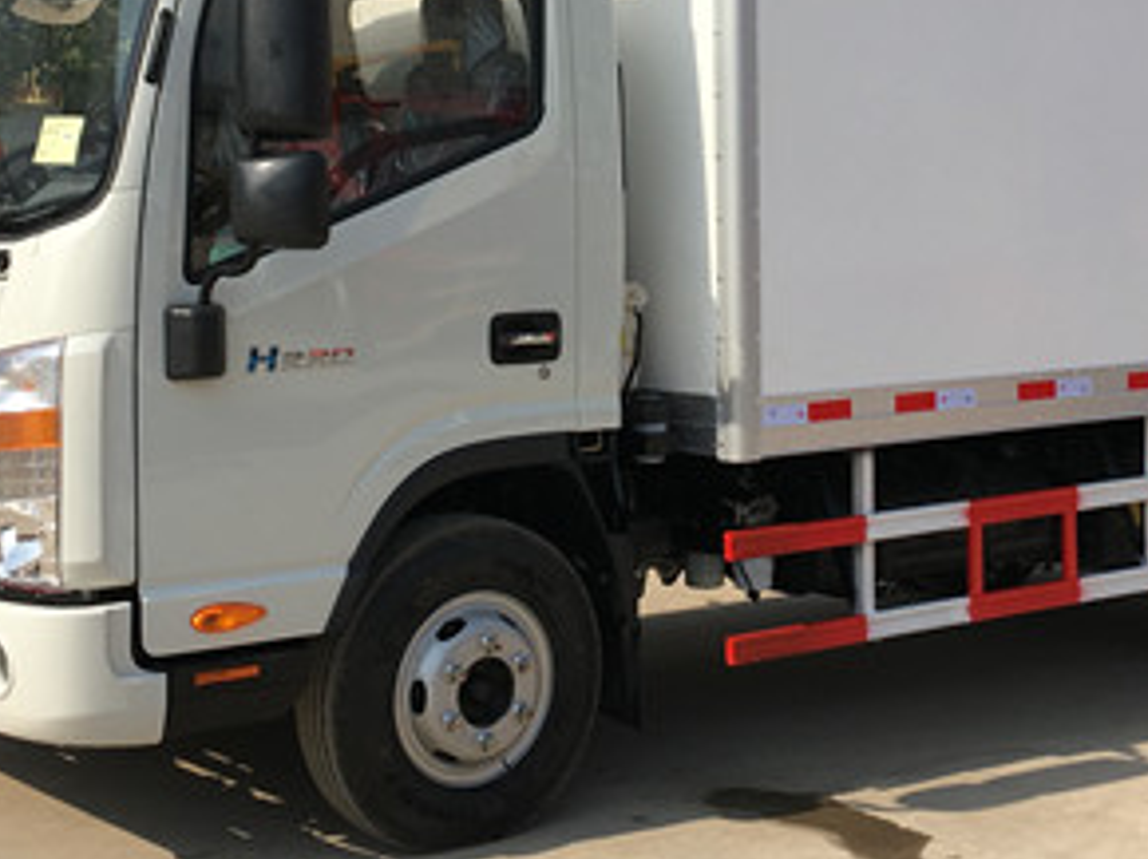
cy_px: 238
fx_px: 2353
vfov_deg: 20.6
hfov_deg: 27.4
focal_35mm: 71
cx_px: 645
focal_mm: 4.15
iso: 25
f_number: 2.2
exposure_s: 1/1538
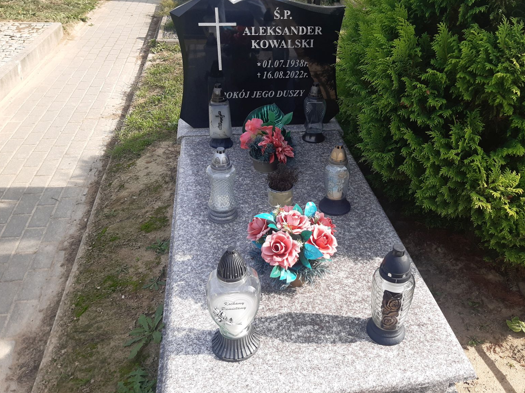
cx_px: 303
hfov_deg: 58.1
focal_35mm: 31
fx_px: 470
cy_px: 192
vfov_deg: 45.4
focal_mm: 3.92
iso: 40
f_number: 1.7
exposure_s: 1/739
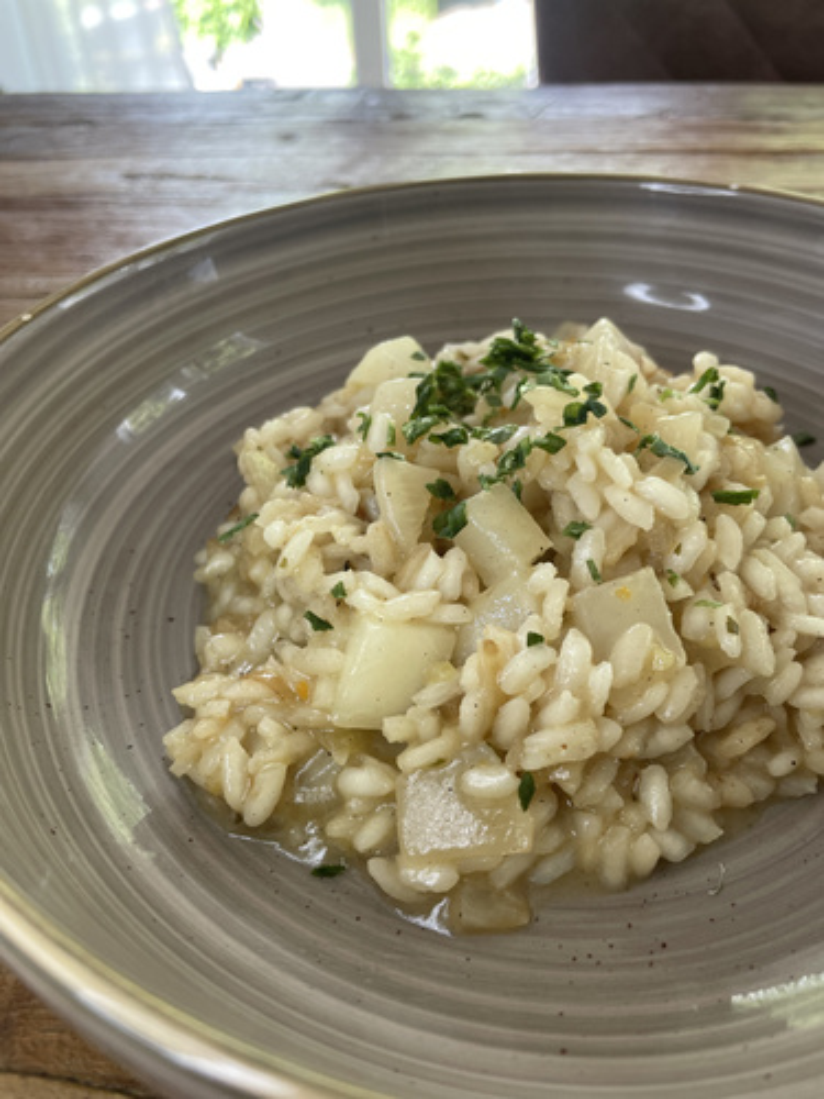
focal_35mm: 26
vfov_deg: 67.3
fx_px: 825
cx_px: 412
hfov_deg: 53.1
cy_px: 550
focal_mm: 4.2
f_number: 1.6
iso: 80
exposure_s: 1/121
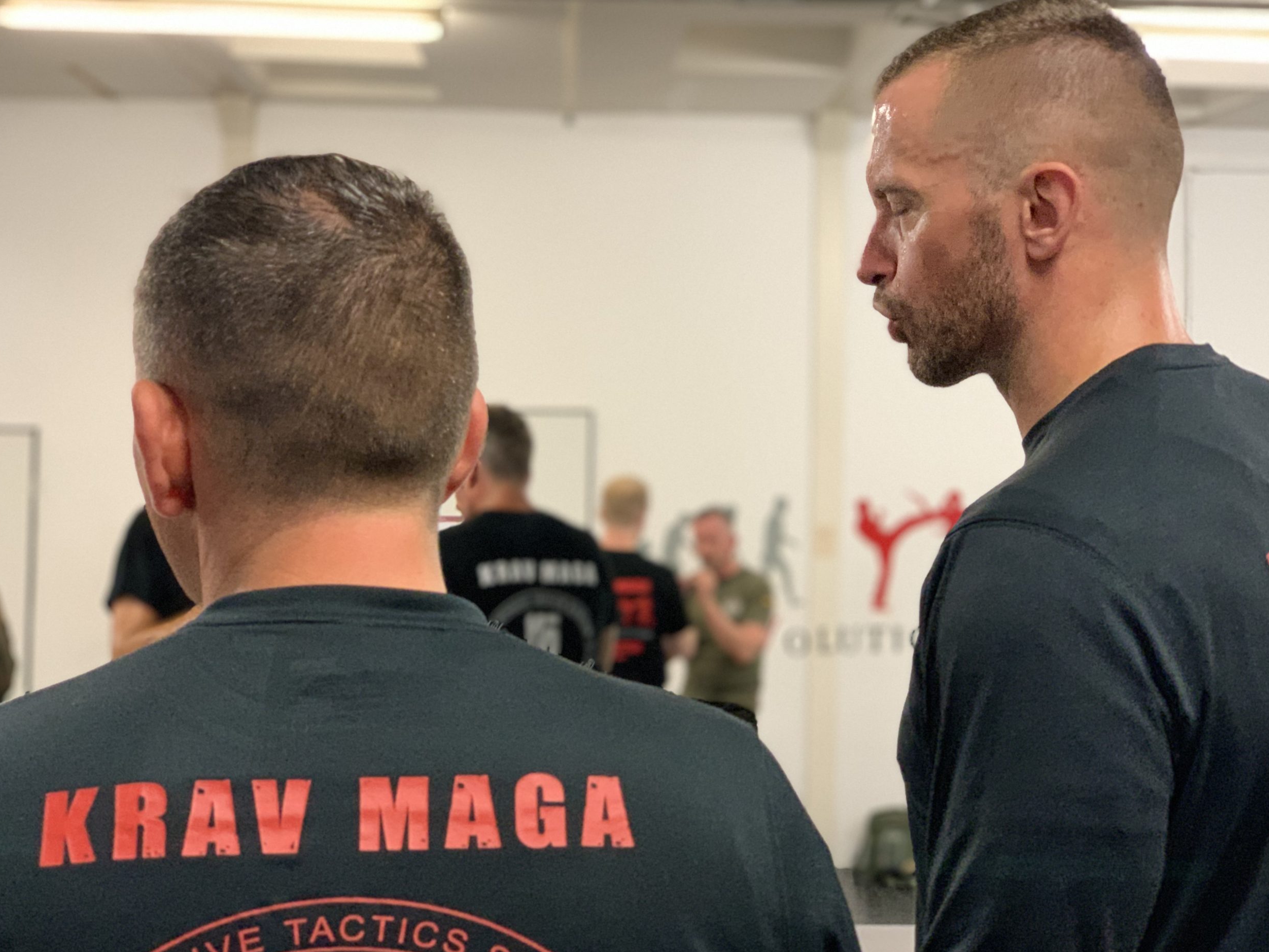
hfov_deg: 35.5
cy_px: 477
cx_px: 640
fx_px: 1980
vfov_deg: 27.0
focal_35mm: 54
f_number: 2.4
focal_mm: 6
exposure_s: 1/50
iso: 250
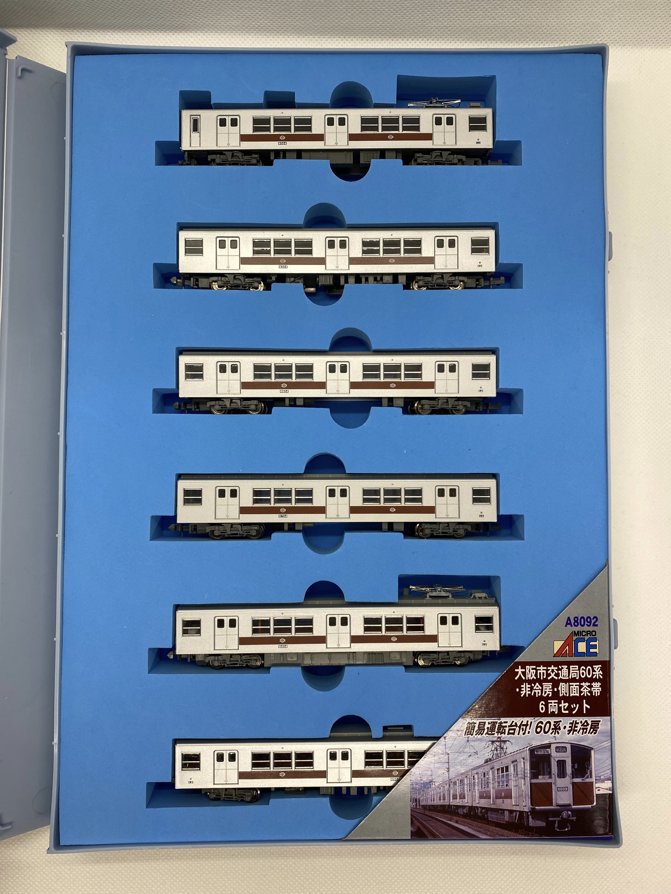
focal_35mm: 26
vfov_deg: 67.3
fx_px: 672
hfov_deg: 53.1
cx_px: 336
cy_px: 447
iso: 50
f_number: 1.8
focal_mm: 4.25
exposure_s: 1/100
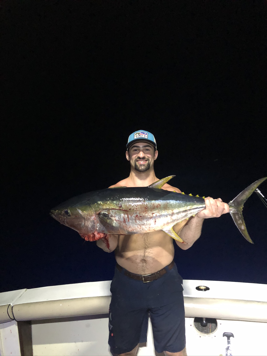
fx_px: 288
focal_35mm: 28
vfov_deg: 63.4
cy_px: 178
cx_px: 134
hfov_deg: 49.7
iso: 125
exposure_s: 1/4
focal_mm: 3.99
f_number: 1.8
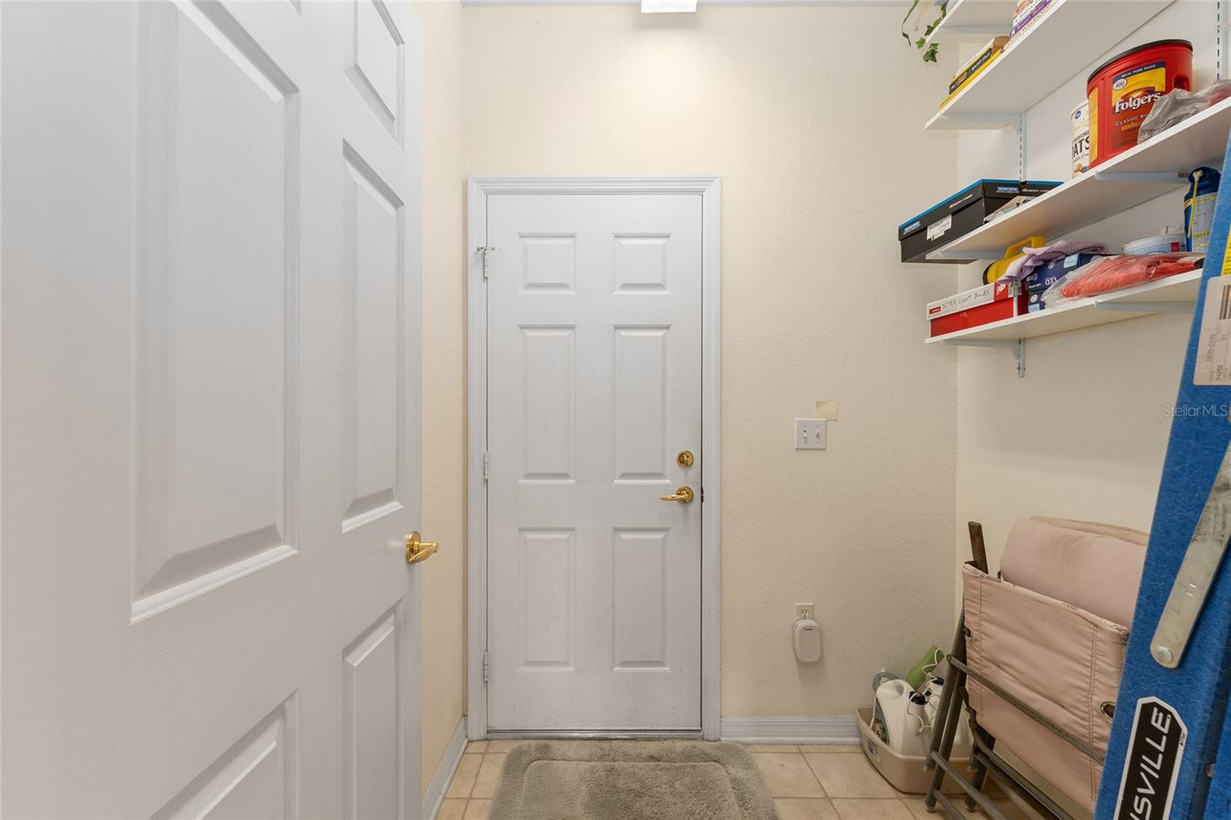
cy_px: 410
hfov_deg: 99.7
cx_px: 616
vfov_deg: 76.6
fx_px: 520
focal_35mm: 15
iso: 500
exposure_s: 1/30
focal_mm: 15.2
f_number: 8
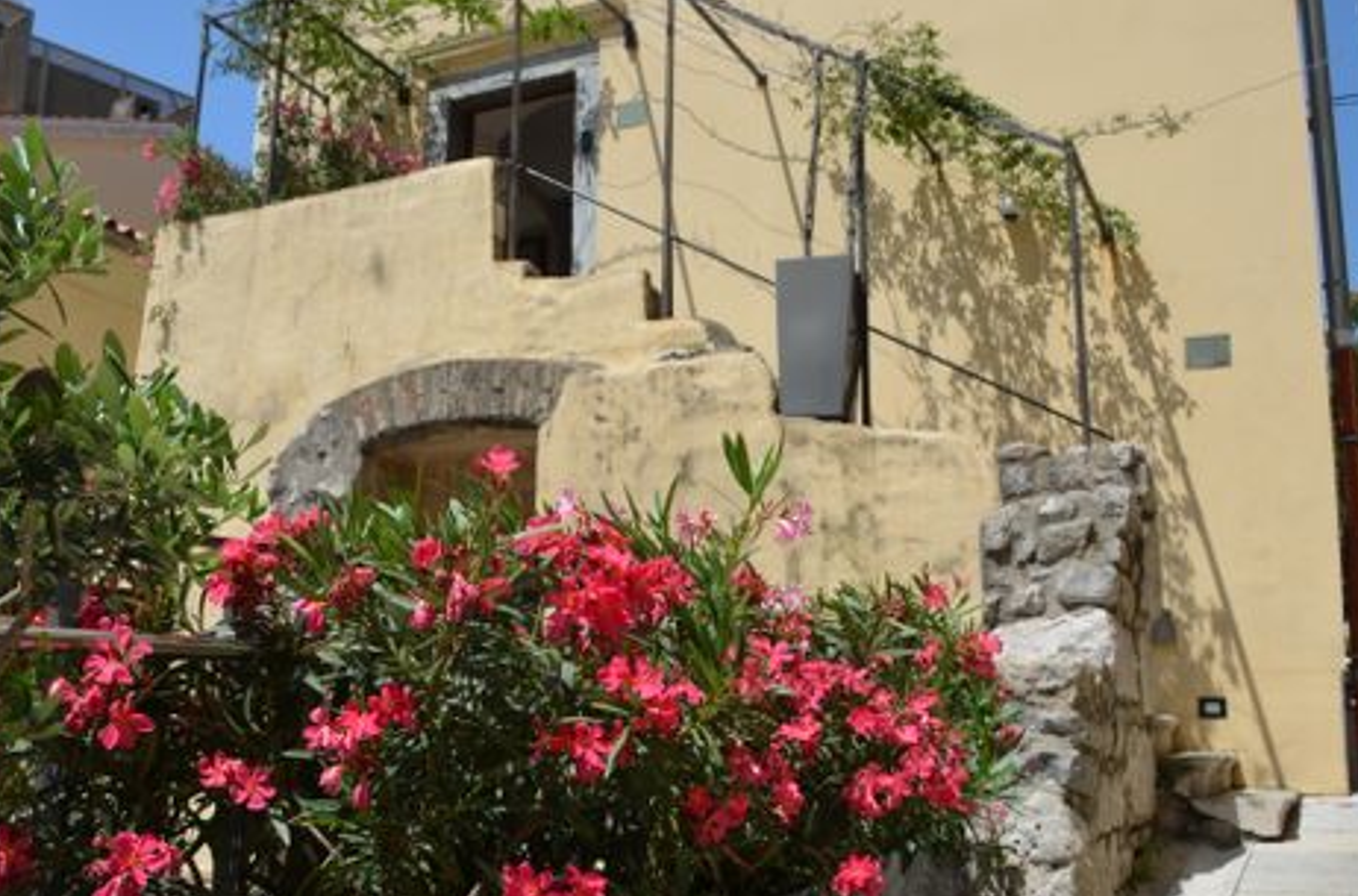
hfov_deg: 49.5
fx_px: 1467
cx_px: 564
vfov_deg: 34.0
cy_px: 463
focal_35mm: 39
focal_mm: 20
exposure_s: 1/250
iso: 100
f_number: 8
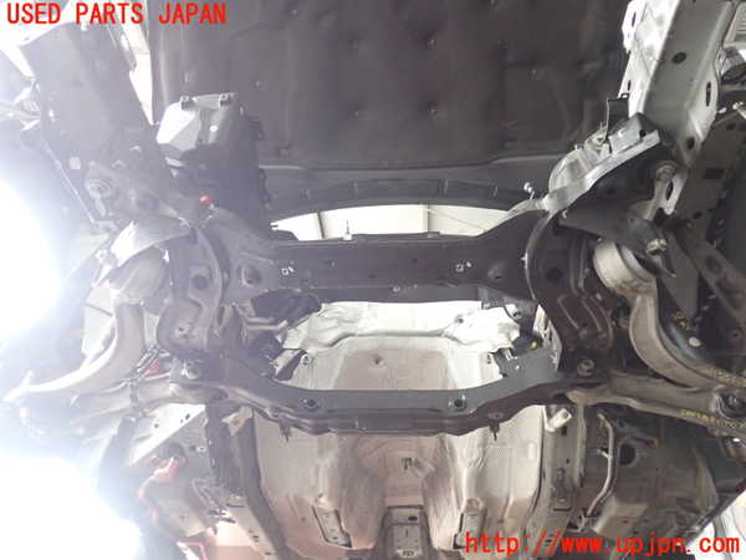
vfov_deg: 46.8
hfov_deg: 60.0
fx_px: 647
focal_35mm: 30
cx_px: 373
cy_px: 280
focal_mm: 5.4
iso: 400
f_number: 2.3
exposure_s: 1/30
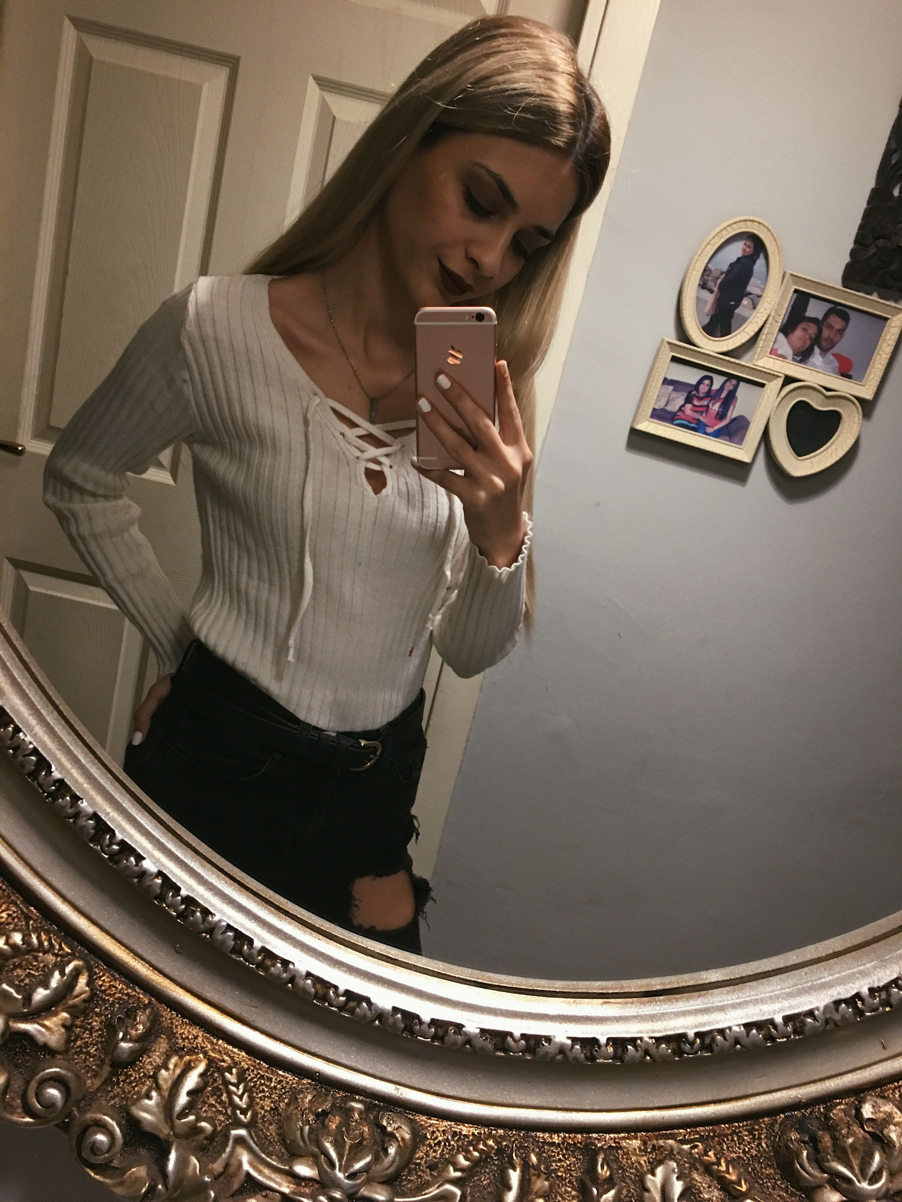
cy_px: 601
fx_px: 1008
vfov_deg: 61.7
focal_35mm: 29
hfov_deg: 48.2
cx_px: 451
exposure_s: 1/20
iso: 200
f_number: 2.2
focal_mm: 4.15
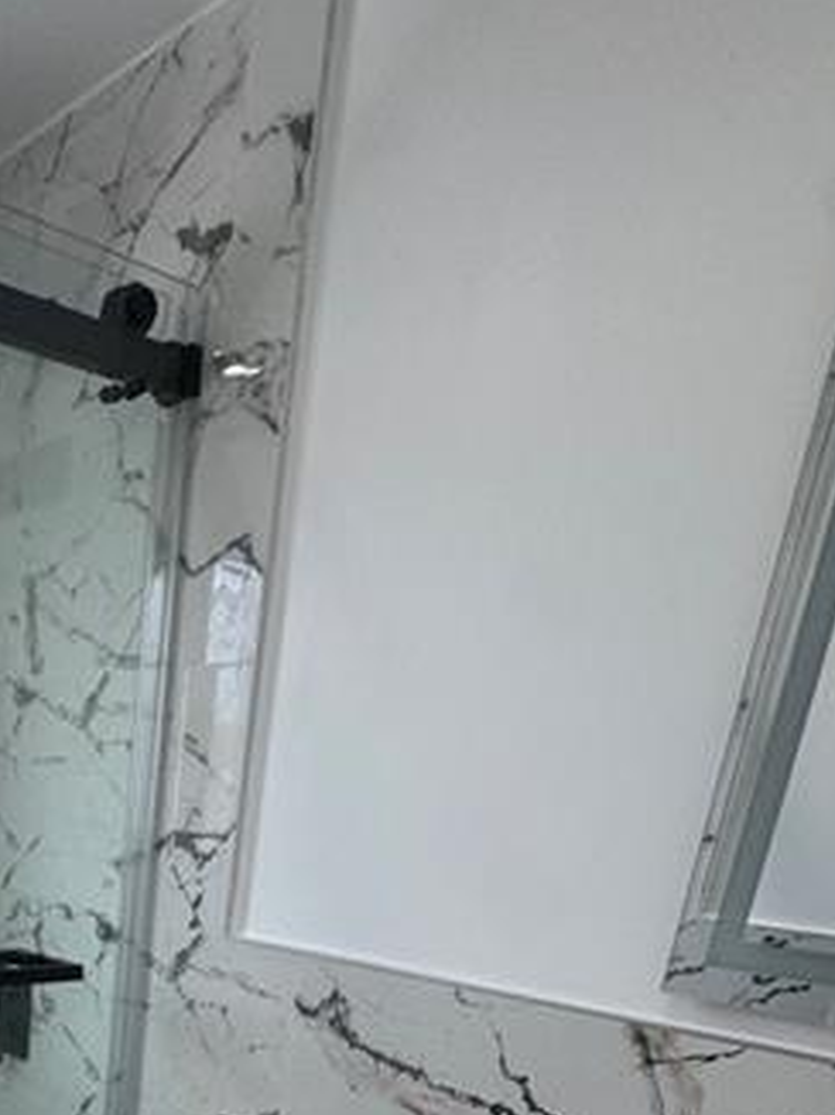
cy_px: 1190
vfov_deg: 44.2
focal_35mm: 33
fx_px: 1063
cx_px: 44
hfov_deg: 39.0
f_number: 2.2
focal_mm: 2.22
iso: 100
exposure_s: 1/99
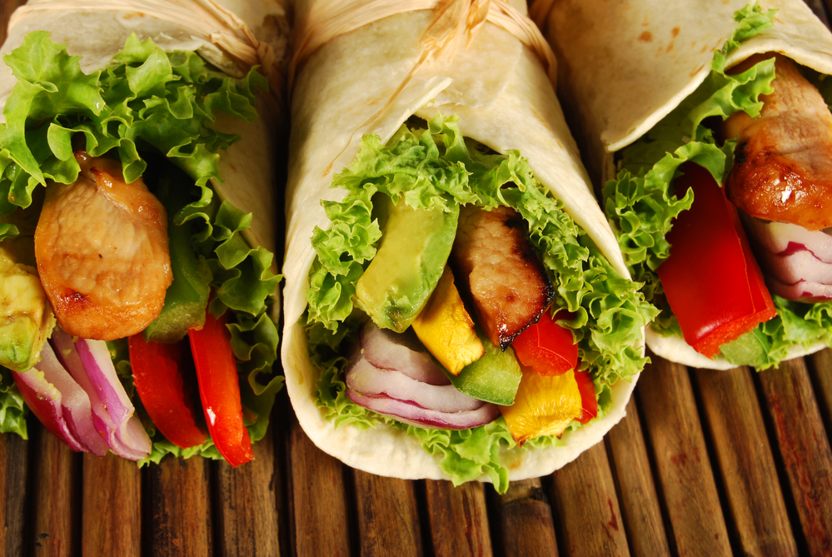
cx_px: 416
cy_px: 278
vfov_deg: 16.6
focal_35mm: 82
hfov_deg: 24.6
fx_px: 1909
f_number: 16
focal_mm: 55
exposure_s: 1/125
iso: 100
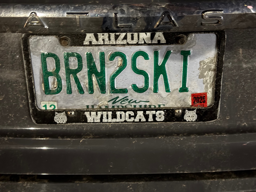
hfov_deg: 39.7
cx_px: 128
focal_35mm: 48
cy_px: 96
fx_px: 355
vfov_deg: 30.3
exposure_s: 1/5
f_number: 1.78
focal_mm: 6.76
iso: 500
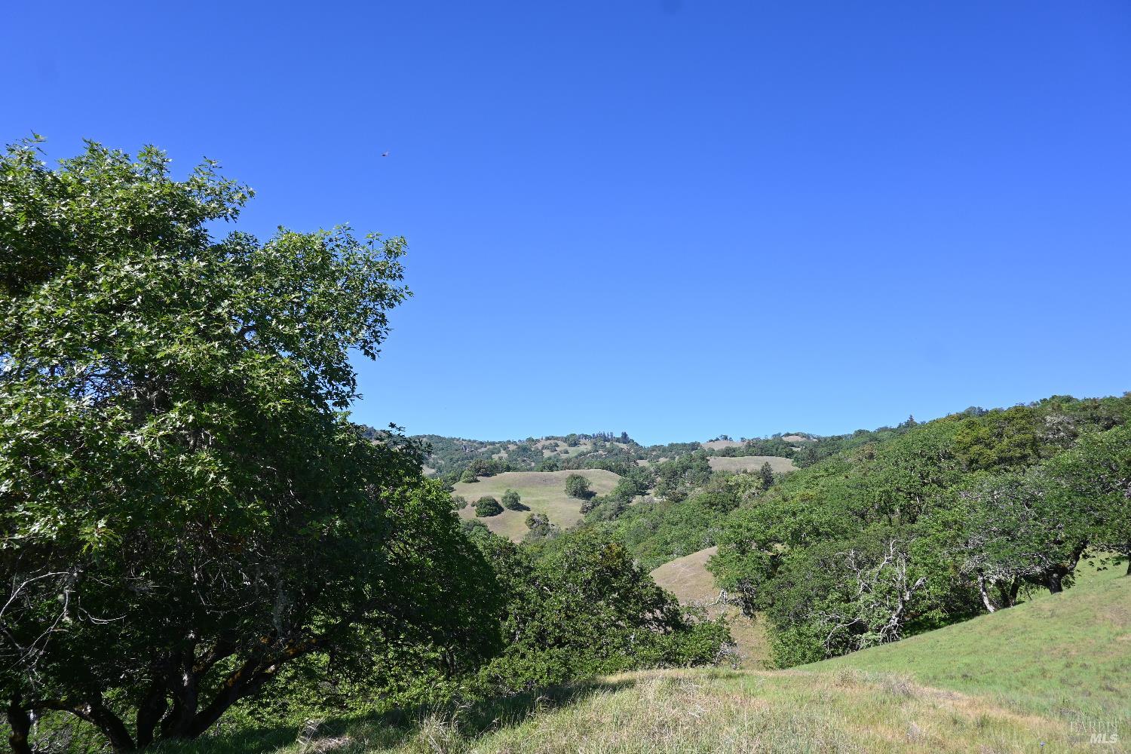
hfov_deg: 73.7
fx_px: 754
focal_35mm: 24
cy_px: 377
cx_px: 566
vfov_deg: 53.1
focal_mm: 16
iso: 100
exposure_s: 1/320
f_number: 5.6
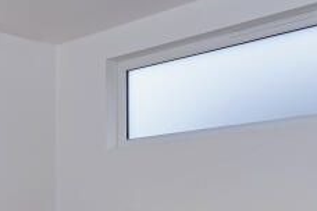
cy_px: 219
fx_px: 555
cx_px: -160
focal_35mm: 63
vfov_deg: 20.8
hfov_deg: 24.6
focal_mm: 14
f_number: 7.1
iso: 400
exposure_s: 1/160
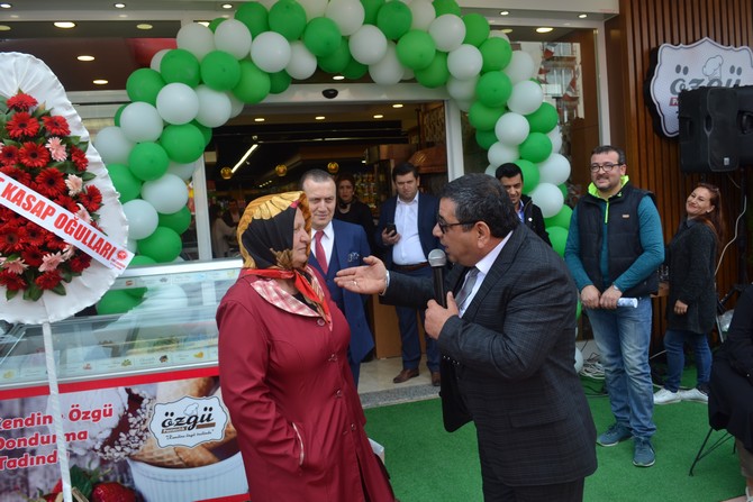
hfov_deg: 61.9
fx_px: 628
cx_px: 376
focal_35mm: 30
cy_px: 251
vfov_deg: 43.6
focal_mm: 20
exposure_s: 1/125
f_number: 5.6
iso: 110
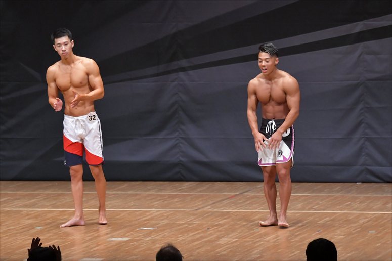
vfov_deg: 5.7
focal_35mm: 240
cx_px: 196
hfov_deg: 8.6
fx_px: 2612
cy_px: 130
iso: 6400
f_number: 5.6
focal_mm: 160
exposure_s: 1/400
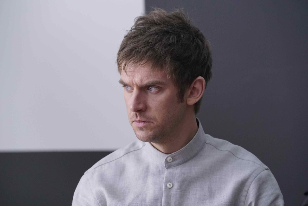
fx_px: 1421
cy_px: 103
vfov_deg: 8.3
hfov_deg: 12.4
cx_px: 154
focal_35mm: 166
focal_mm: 166
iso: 3200
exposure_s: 1/400
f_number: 5.6
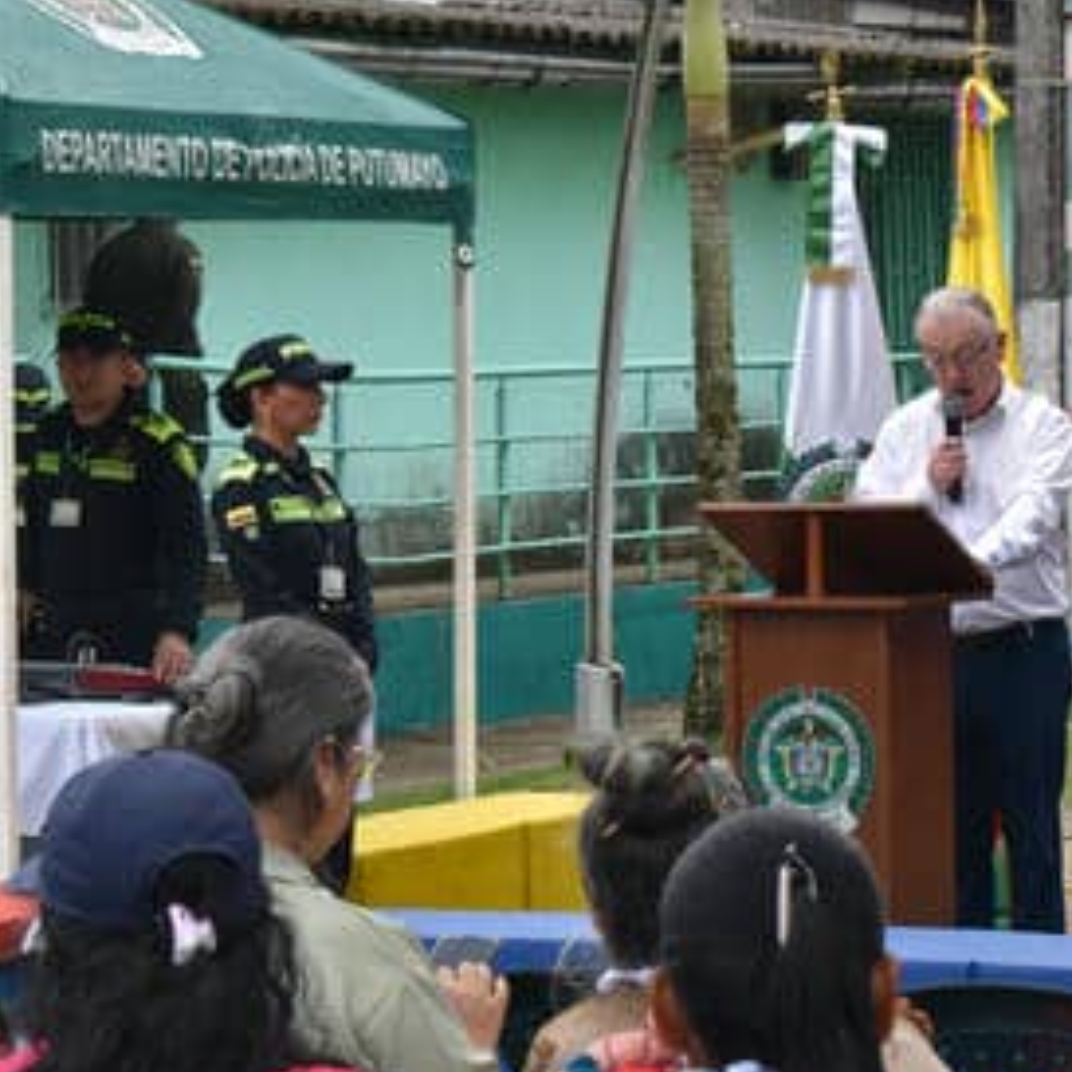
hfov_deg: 11.2
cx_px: 1174
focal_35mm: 154
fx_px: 5393
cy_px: 463
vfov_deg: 11.3
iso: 200
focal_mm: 55
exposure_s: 1/250
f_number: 8
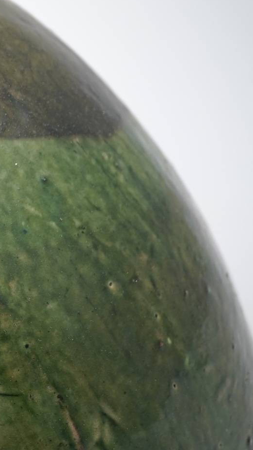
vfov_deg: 21.4
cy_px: 211
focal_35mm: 100
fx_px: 1193
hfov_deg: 11.2
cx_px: -209
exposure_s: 1/80
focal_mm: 30
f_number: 5.6
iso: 500
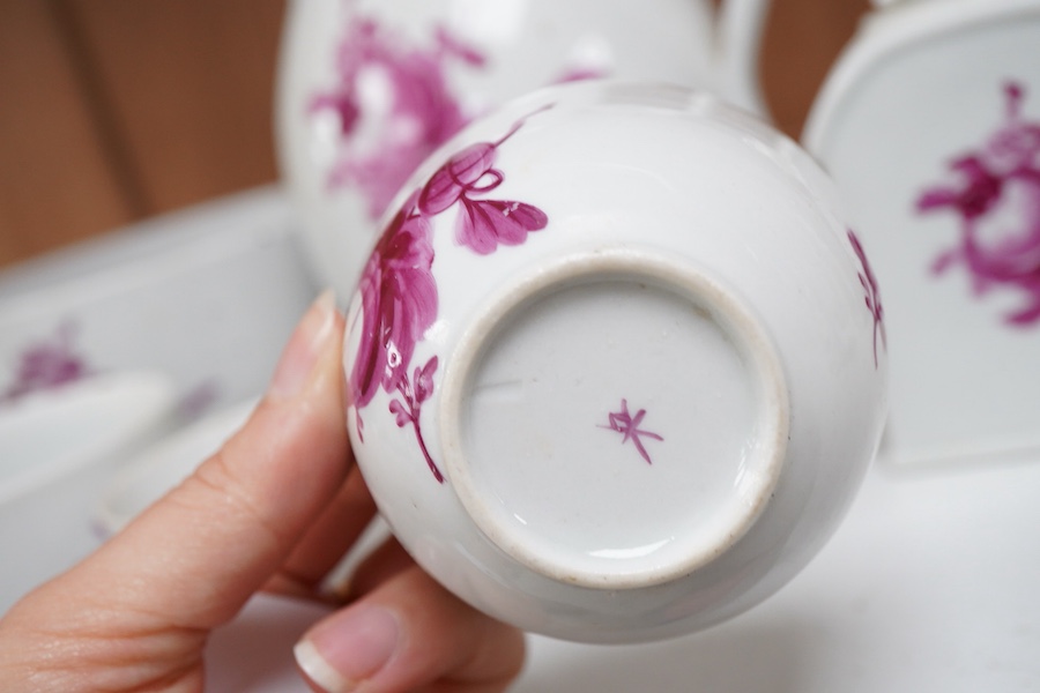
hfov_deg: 43.6
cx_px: 520
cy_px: 346
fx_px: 1300
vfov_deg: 29.9
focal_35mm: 45
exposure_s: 1/125
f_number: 9
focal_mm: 30
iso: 1250
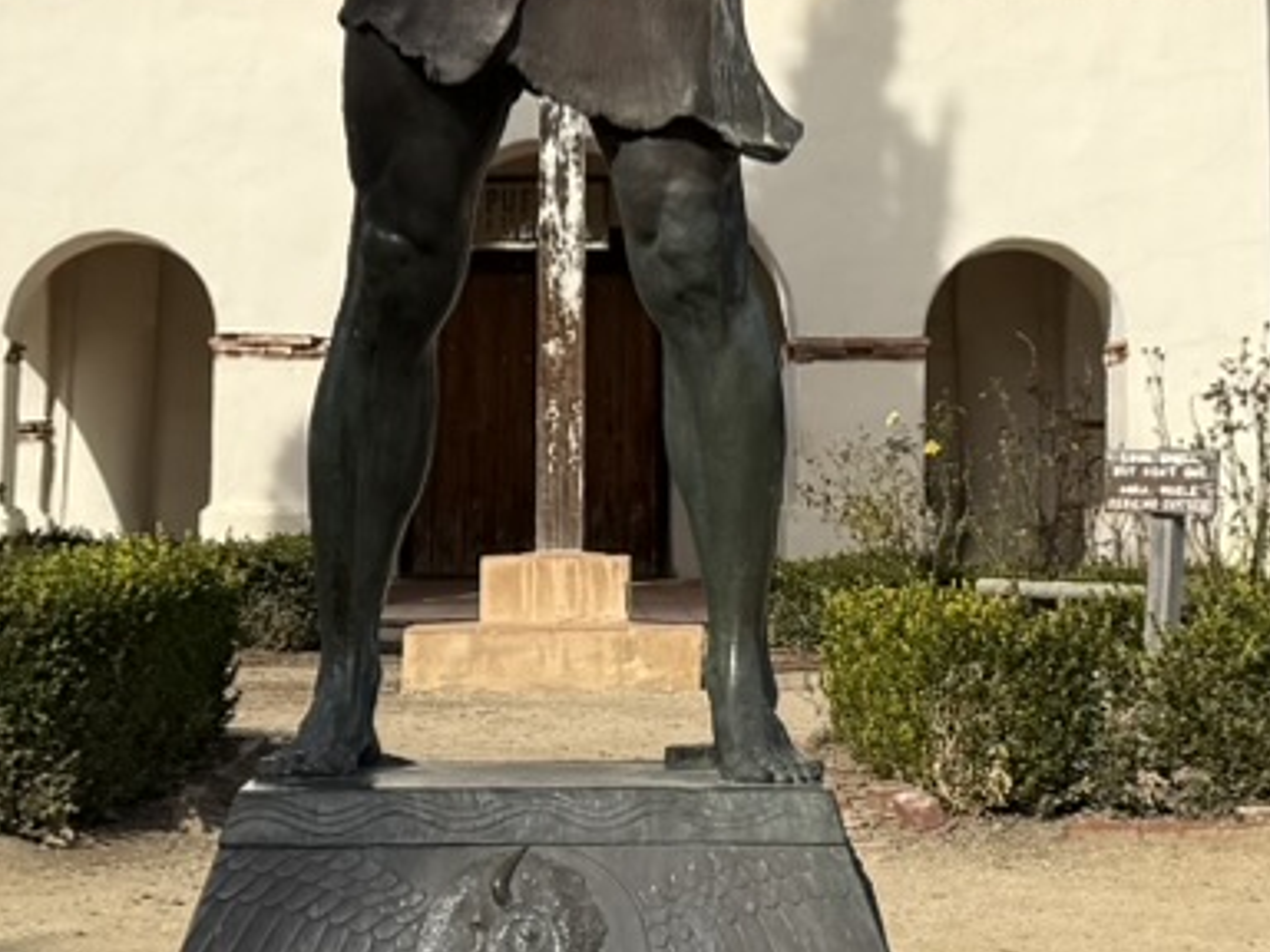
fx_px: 4696
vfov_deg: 11.1
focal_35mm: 128
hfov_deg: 15.4
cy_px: -522
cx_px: 714
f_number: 1.78
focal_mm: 6.76
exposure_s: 1/4975
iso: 80
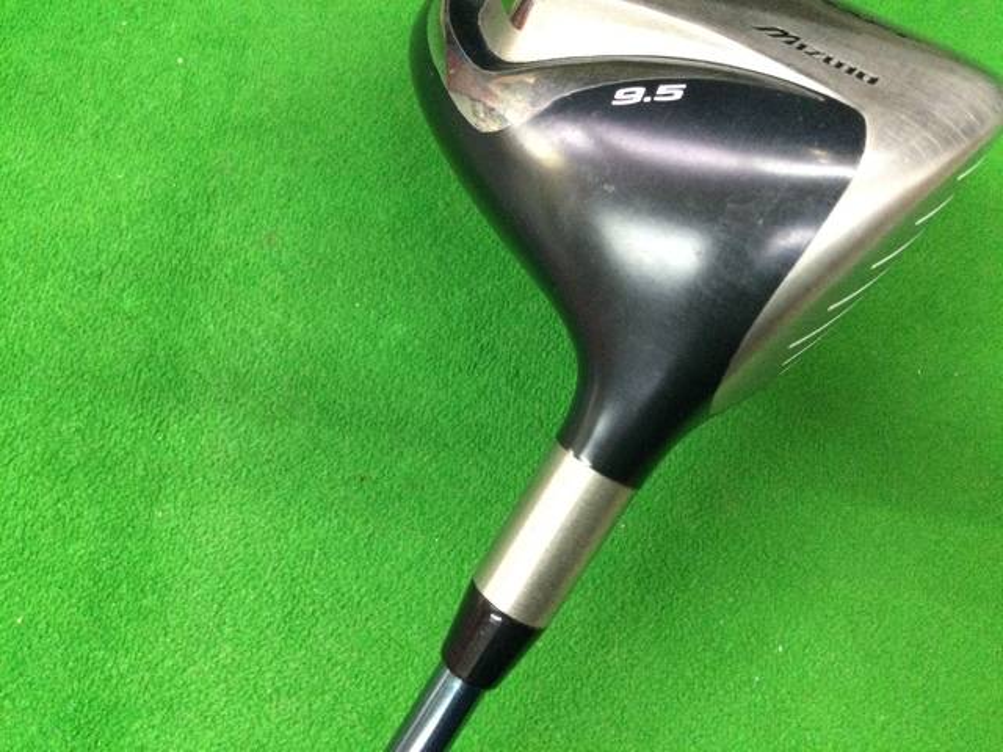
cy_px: 376
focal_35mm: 31
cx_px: 502
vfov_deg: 45.4
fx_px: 898
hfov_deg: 58.4
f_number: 2.4
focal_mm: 3.3
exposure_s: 1/30
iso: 200
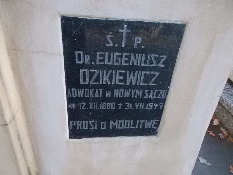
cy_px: 88
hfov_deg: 67.3
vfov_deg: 53.1
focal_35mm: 26
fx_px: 175
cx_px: 116
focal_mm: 4.6
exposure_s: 1/100
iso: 400
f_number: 3.2
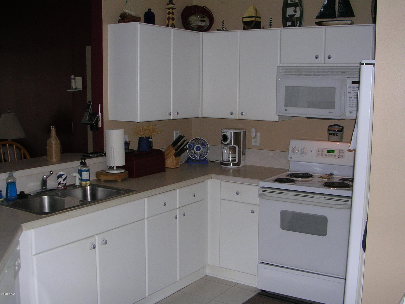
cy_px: 152
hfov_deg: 43.9
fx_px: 503
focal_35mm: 43
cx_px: 202
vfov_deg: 33.6
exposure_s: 1/60.1
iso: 71
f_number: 3
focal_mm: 6.6
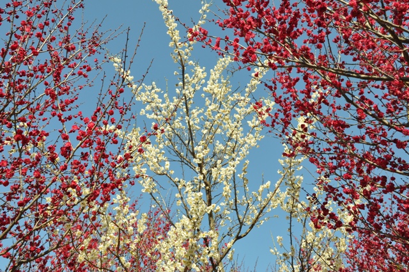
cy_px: 136
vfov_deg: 31.8
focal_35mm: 42
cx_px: 204
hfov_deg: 46.5
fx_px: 477
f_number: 9.5
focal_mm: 28
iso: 200
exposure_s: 1/350
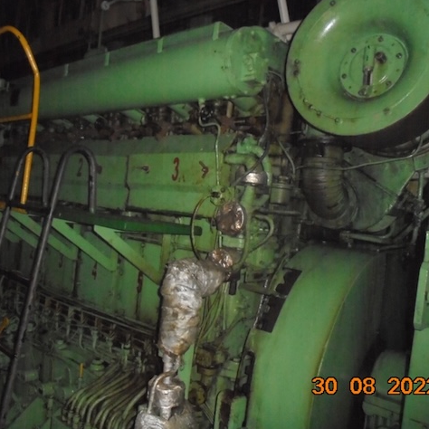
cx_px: 185
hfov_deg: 52.4
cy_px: 214
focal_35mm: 31
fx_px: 435
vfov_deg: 52.5
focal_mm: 4.6
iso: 640
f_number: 3.5
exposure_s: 1/30
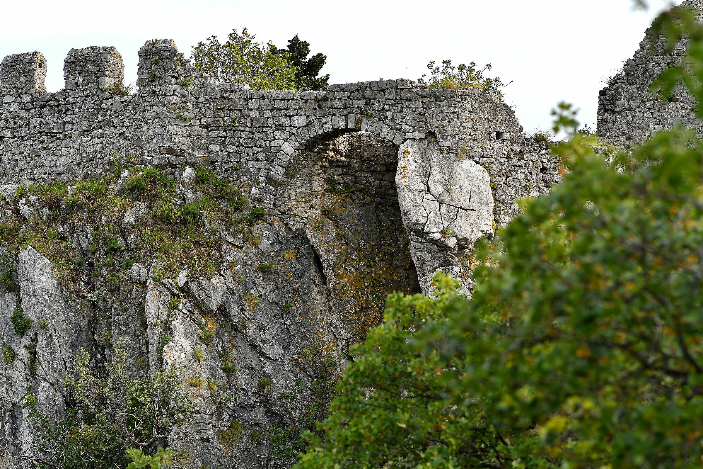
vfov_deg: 9.1
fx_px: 2929
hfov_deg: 13.7
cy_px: 234
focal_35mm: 150
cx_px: 352
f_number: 5.6
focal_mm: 100
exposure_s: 1/250
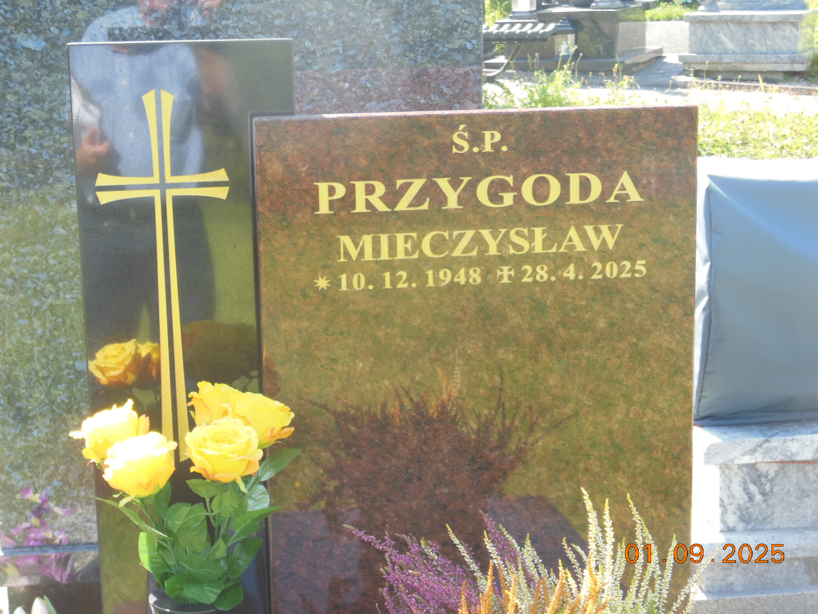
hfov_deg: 29.4
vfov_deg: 22.3
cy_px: 307
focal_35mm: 66
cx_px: 409
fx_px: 1560
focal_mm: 11.7
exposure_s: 1/100
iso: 125
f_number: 4.3
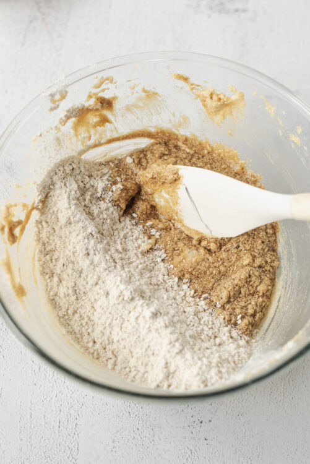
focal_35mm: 50
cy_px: 232
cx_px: 155
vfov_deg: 39.6
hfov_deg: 27.0
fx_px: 645
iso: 125
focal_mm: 50
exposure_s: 1/25
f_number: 4.5
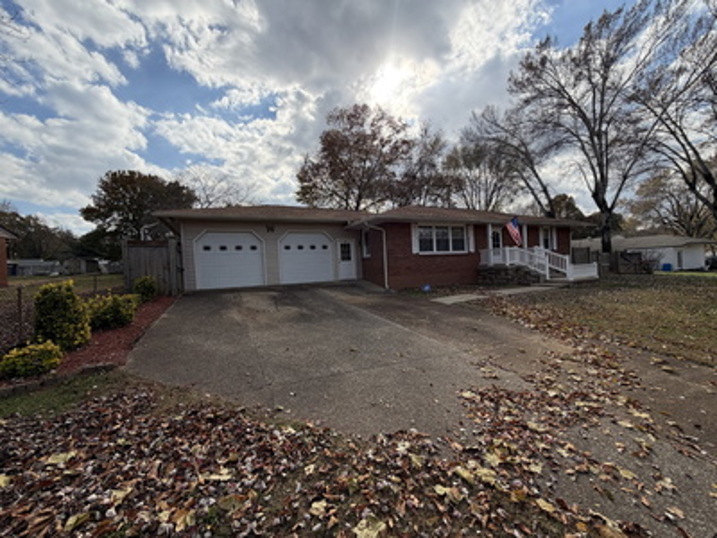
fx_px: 290
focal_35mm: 14
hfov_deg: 102.1
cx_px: 358
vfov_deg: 85.7
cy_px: 269
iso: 25
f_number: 2.2
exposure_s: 1/1050
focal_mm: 2.22
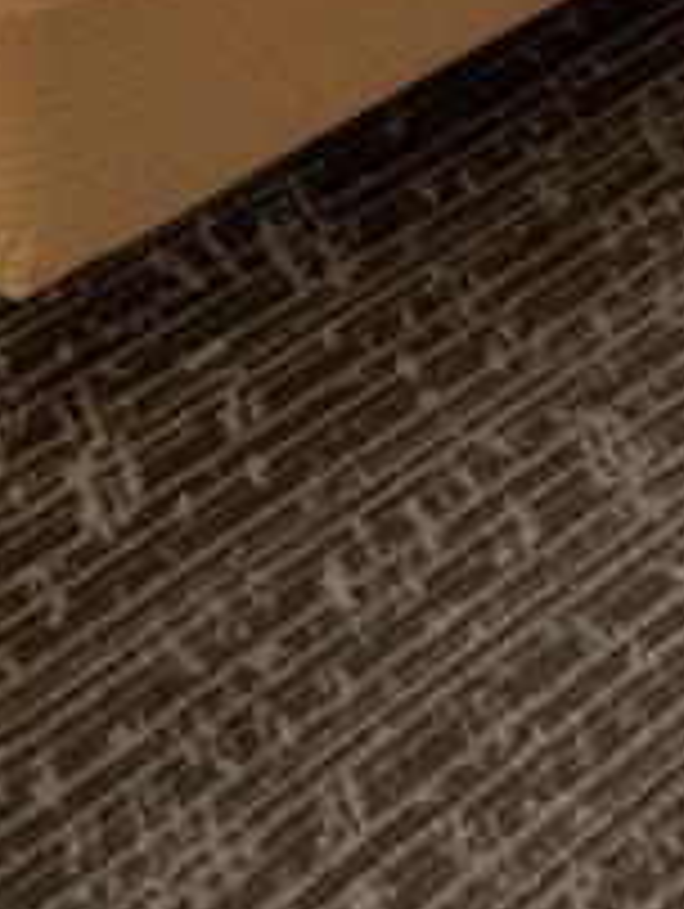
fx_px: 2182
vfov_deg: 14.0
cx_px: 549
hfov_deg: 17.7
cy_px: -1395
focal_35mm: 83
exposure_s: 1/60
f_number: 2.2
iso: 200
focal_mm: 2.22
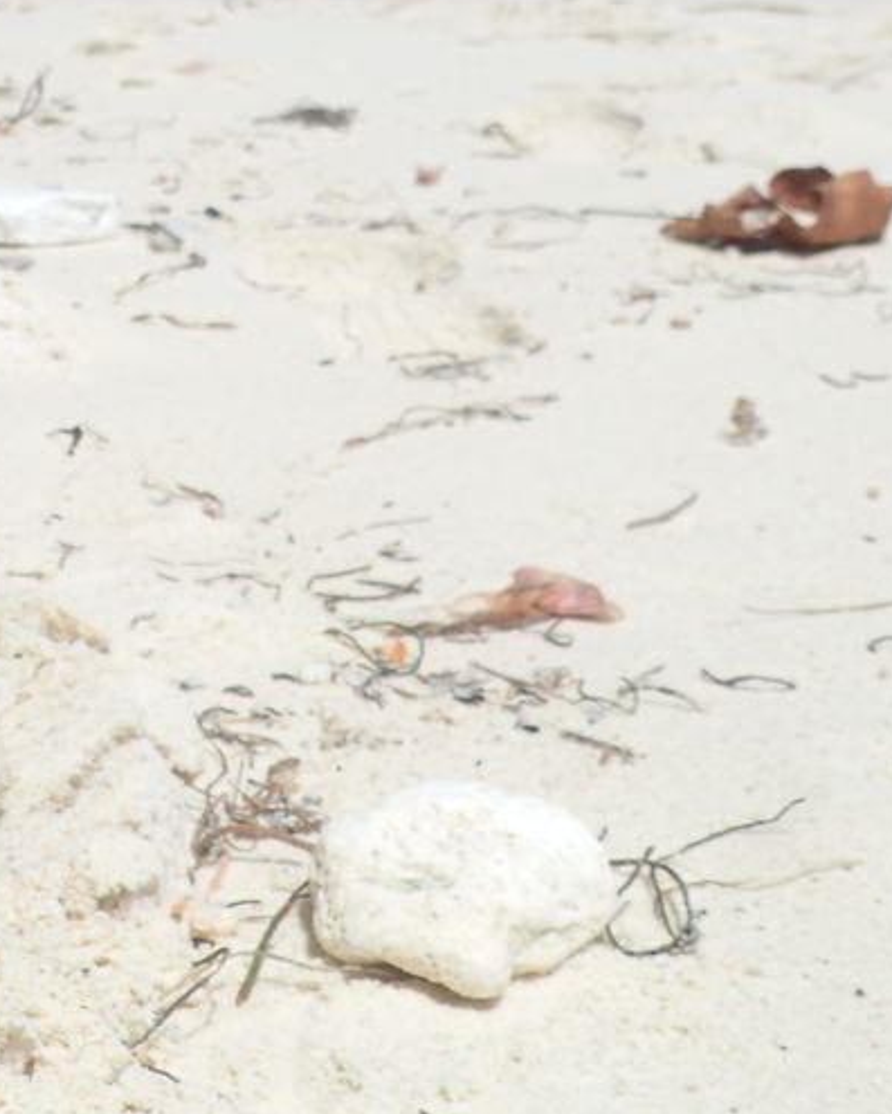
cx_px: -103
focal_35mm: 63
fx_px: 2078
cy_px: 256
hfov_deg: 22.7
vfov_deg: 29.5
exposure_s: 1/400
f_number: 8
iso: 100
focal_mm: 4.5
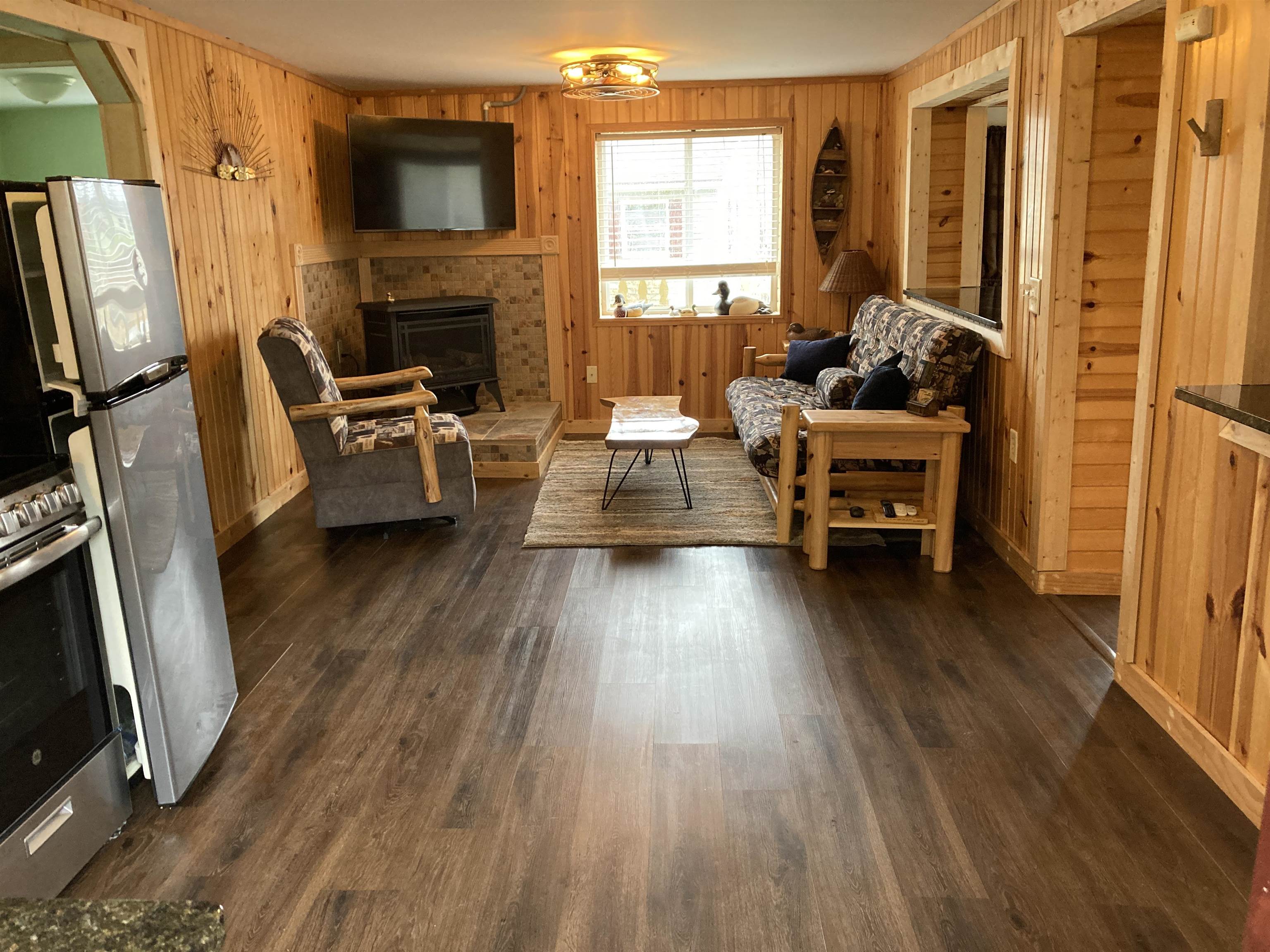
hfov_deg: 63.4
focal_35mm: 28
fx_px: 1027
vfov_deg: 49.7
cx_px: 635
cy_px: 476
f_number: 1.8
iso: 250
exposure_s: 1/60
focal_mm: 3.99
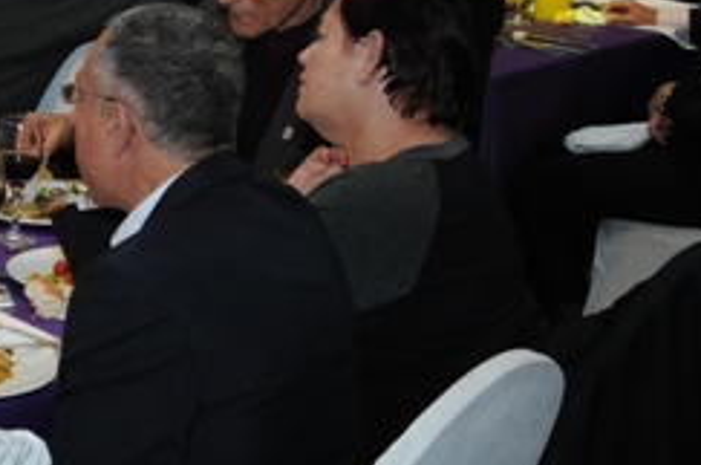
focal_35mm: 94
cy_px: 263
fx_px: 1836
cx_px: -304
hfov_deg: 19.3
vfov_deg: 14.4
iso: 800
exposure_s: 1/80
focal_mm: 21
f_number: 4.5
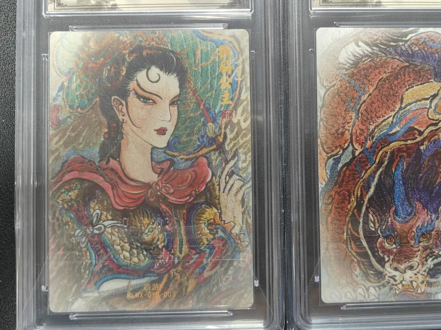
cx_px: 288
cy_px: 138
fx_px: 446
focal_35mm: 35
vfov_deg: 40.6
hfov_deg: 51.8
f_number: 1.8
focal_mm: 5.59
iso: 200
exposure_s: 1/50
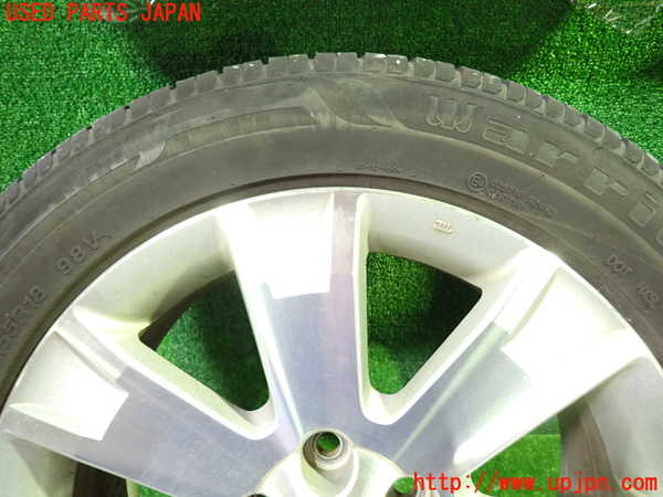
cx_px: 332
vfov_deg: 54.9
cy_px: 248
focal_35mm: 25
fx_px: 479
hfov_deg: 69.4
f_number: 2
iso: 800
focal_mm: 4.5
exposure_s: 1/25
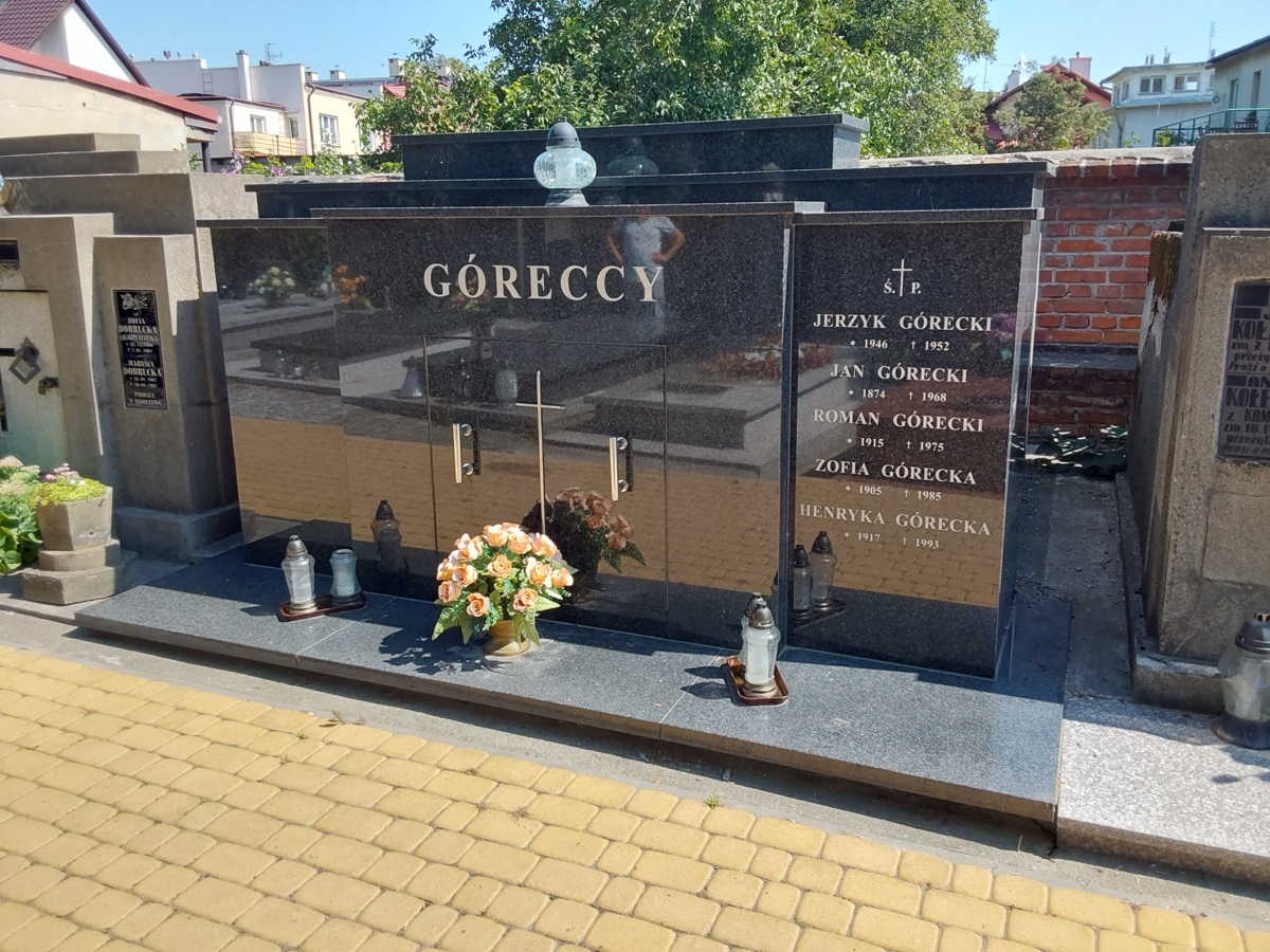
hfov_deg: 63.4
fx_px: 1027
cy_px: 476
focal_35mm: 28
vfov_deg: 49.7
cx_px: 635
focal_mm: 2.91
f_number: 1.9
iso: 50
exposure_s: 1/709
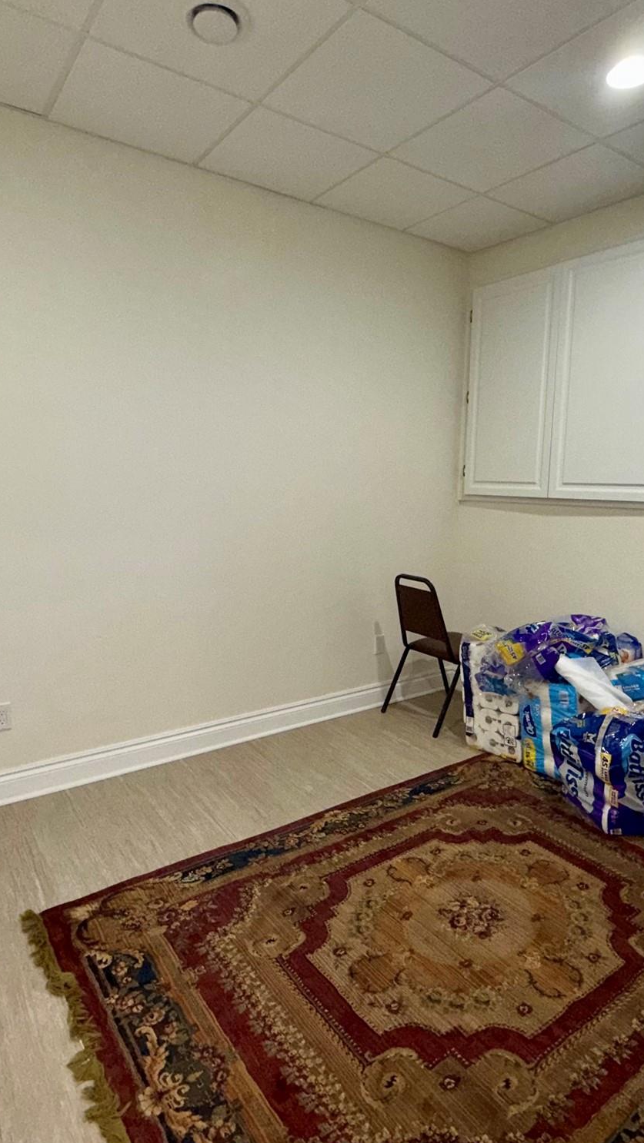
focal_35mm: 21
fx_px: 637
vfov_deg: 83.8
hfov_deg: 53.6
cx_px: 335
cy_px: 576
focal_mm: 2.22
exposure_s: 1/60
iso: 125
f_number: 2.2
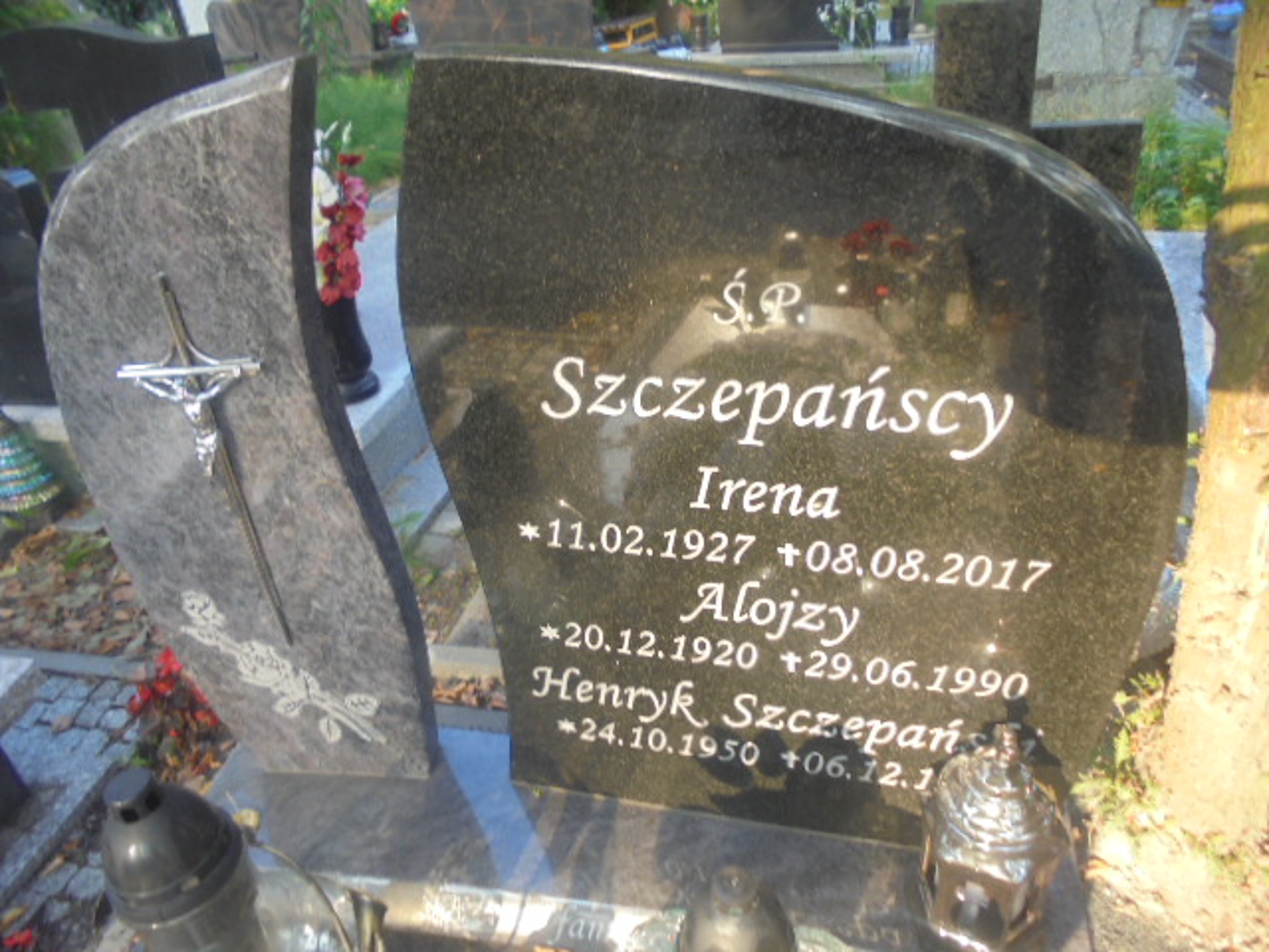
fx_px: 953
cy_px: 476
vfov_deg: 53.1
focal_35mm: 26
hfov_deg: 67.3
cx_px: 634
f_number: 3.5
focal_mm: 4.6
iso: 100
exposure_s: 1/60
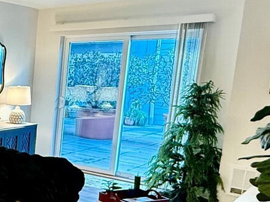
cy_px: 133
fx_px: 405
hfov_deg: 29.2
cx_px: -87
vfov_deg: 27.9
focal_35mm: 52
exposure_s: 1/60
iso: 640
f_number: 2.2
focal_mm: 2.22
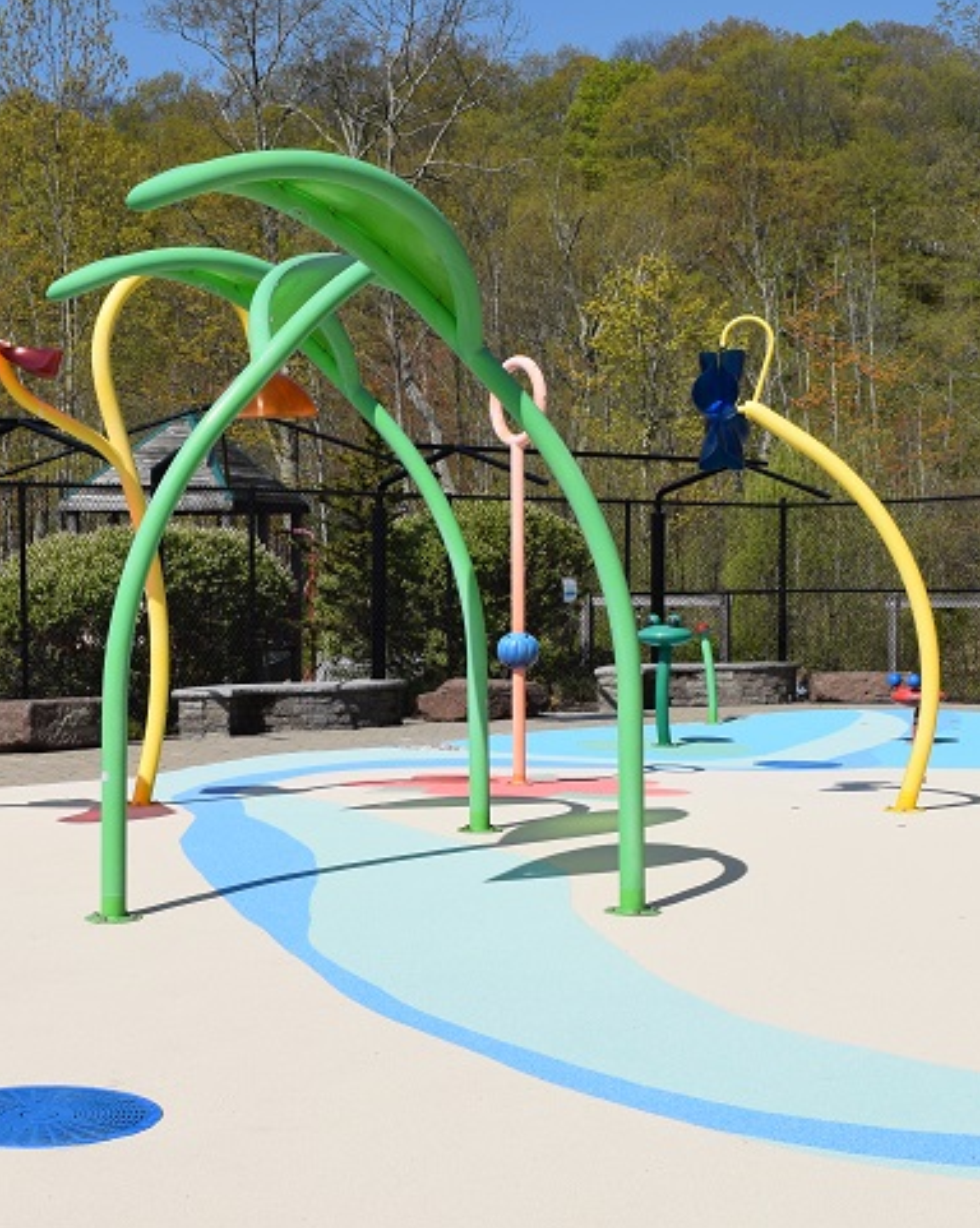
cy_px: 648
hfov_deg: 26.0
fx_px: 2105
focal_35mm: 58
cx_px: 316
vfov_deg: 32.5
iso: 200
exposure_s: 1/500
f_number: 11
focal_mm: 20
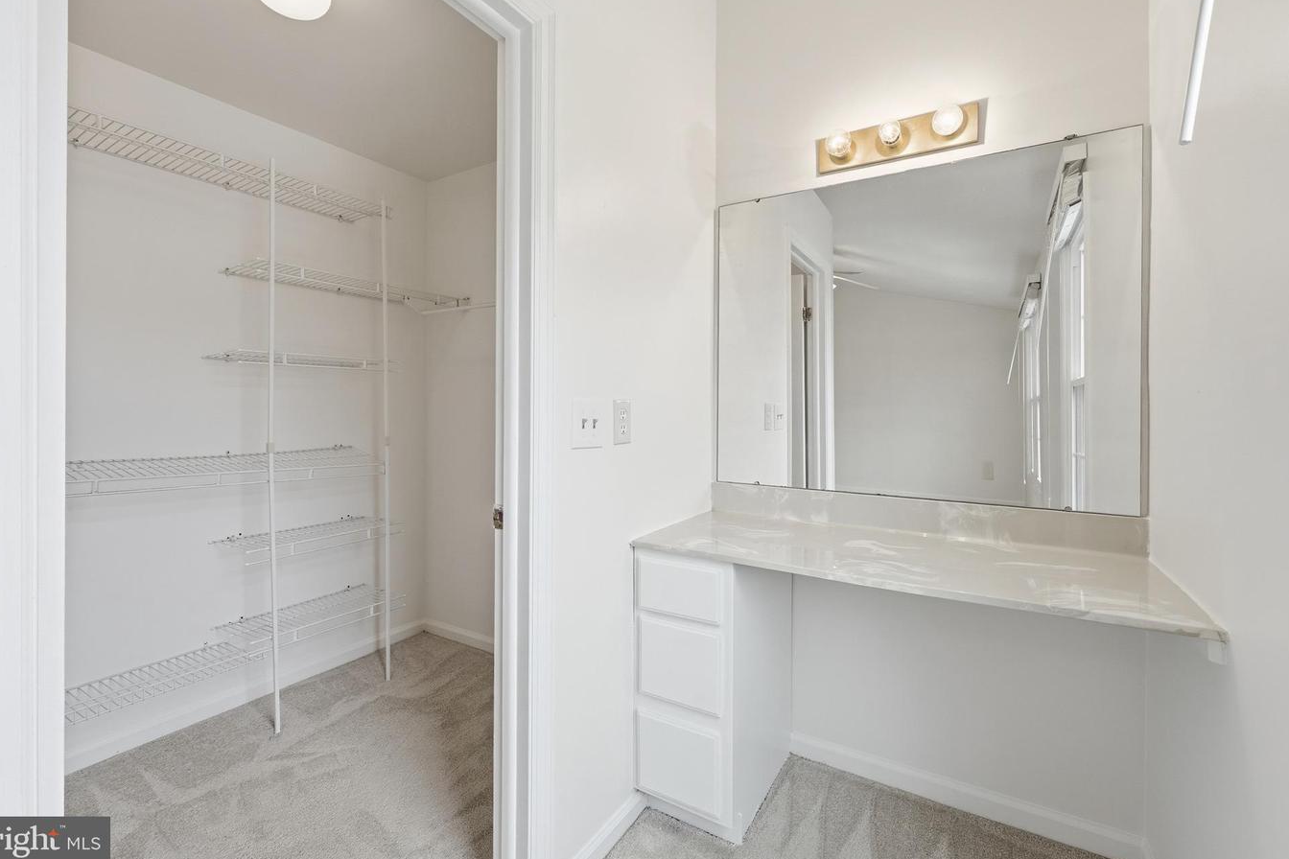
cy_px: 406
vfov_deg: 77.3
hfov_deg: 100.4
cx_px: 651
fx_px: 537
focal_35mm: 15
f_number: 11
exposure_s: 1/640
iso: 400
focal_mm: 14
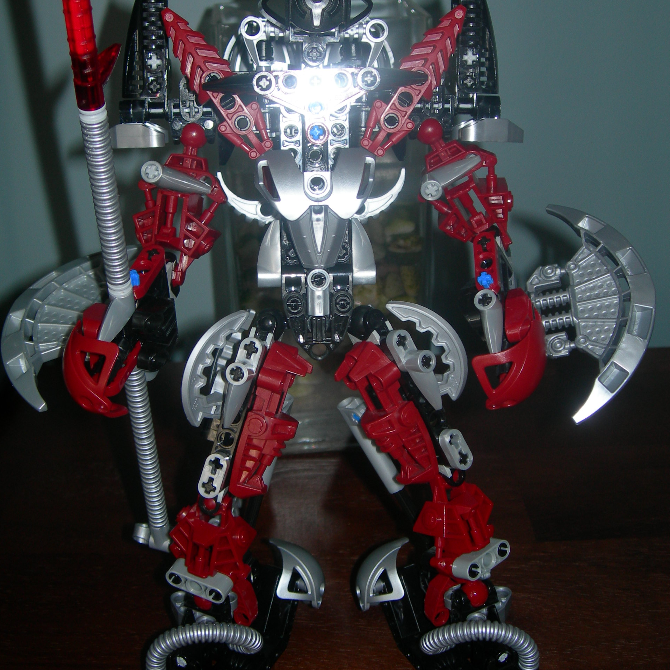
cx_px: 333
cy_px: 285
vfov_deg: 34.6
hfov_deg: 34.7
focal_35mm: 49
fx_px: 1073
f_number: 2.9
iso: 50
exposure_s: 1/60.1
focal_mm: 8.5
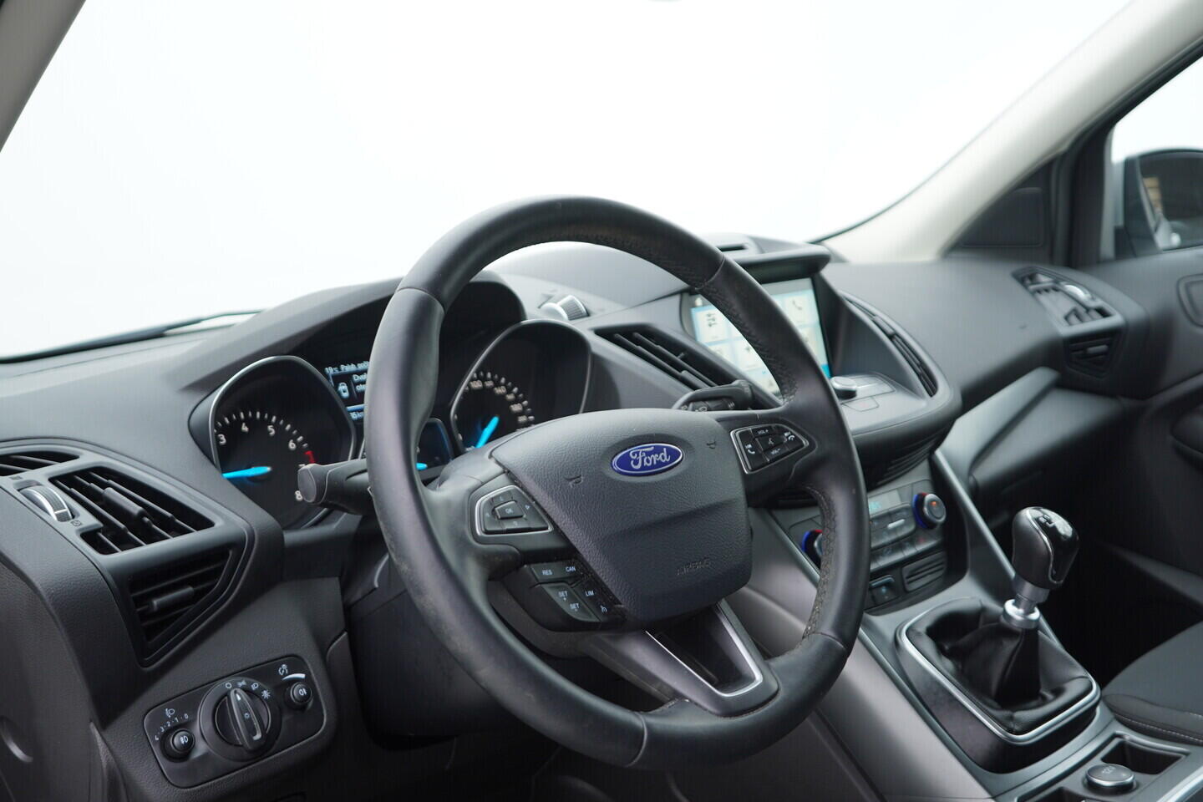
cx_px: 602
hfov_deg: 53.1
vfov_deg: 36.9
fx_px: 1203
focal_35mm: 36
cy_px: 401
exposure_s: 1/50
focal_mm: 24
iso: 125
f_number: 3.2
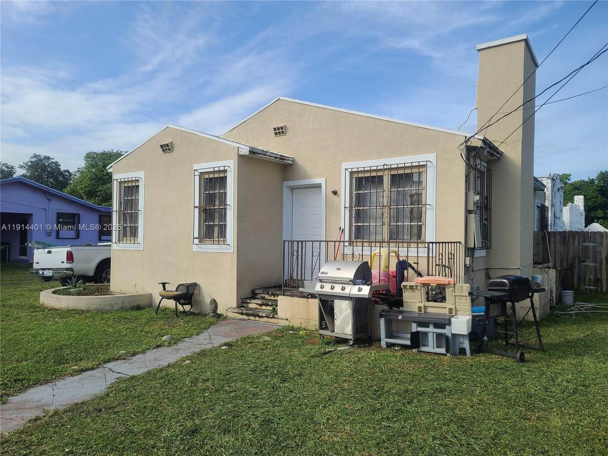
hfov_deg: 69.4
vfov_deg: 54.9
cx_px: 304
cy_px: 228
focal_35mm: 25
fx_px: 439
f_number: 1.8
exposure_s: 1/831
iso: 16
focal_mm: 7
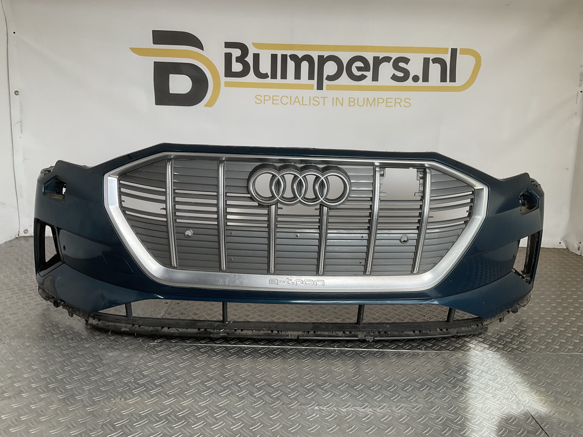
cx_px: 292
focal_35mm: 29
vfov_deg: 48.2
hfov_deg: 61.7
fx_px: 488
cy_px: 218
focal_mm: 3
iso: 25
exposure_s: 1/120
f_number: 1.8
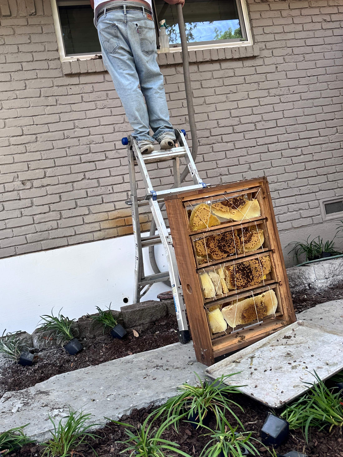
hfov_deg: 42.3
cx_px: 109
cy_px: 185
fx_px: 436
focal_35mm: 33
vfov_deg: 55.0
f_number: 1.78
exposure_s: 1/151
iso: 64
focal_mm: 6.86
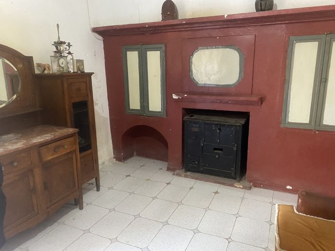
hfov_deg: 67.3
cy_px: 126
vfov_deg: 53.0
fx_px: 251
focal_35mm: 26
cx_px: 168
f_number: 1.8
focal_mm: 4.25
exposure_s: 1/25
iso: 500
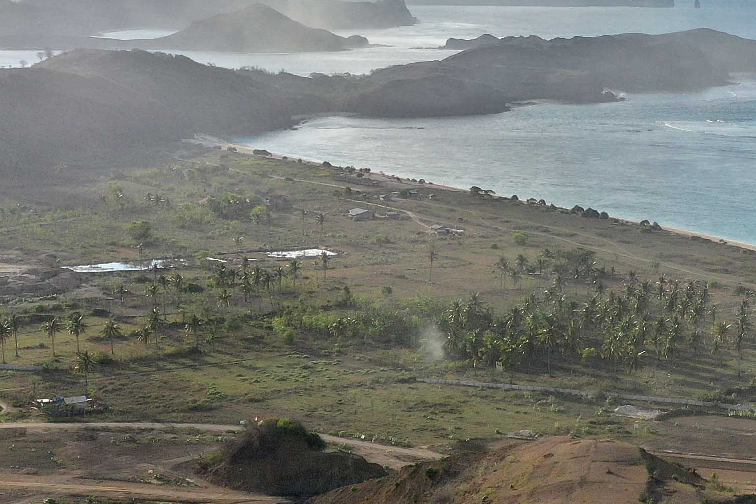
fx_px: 2121
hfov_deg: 19.7
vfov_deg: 13.5
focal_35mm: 101
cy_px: 342
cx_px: 744
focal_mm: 10.26
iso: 100
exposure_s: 1/640
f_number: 6.3
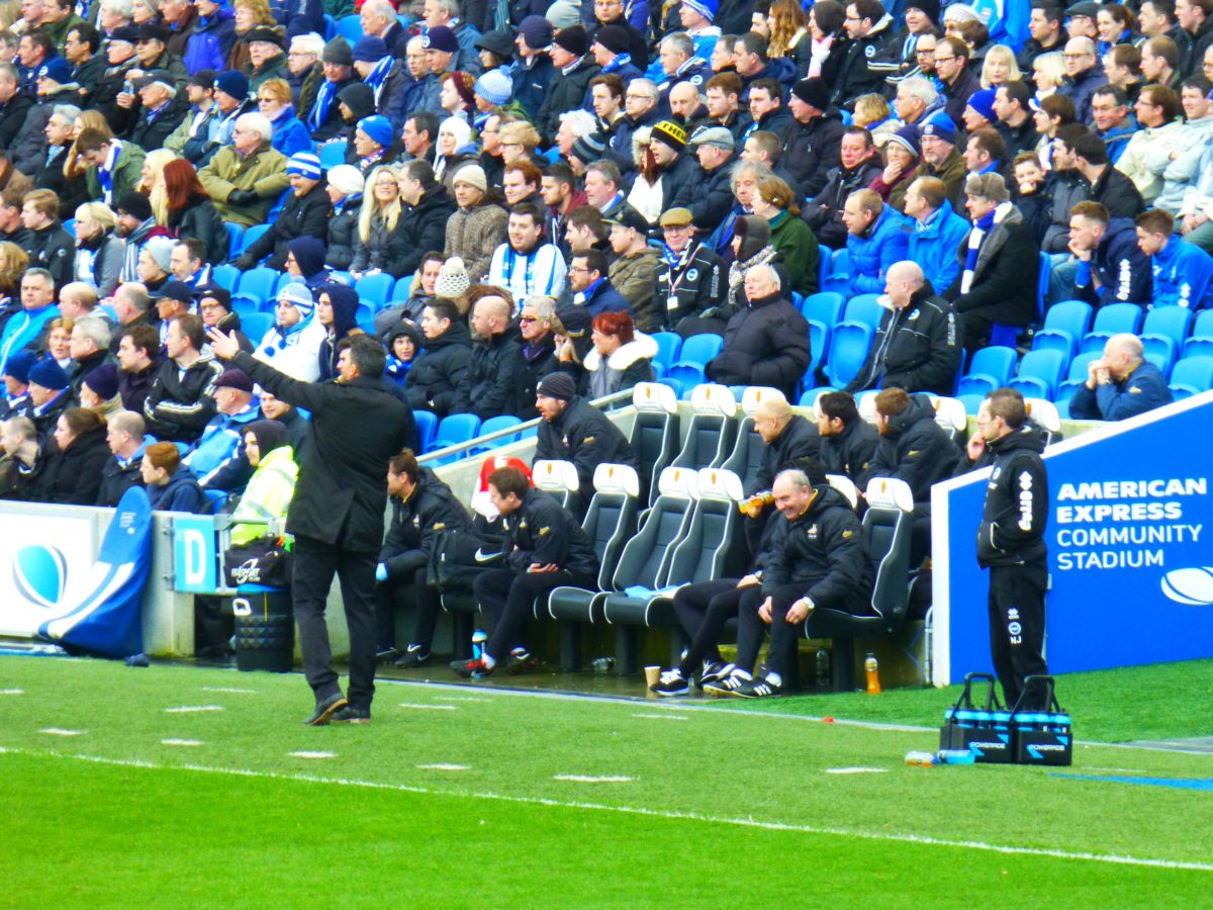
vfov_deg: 3.1
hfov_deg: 4.1
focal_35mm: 480
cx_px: 606
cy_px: 455
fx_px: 16820
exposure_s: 1/50
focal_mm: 86
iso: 400
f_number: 6.4
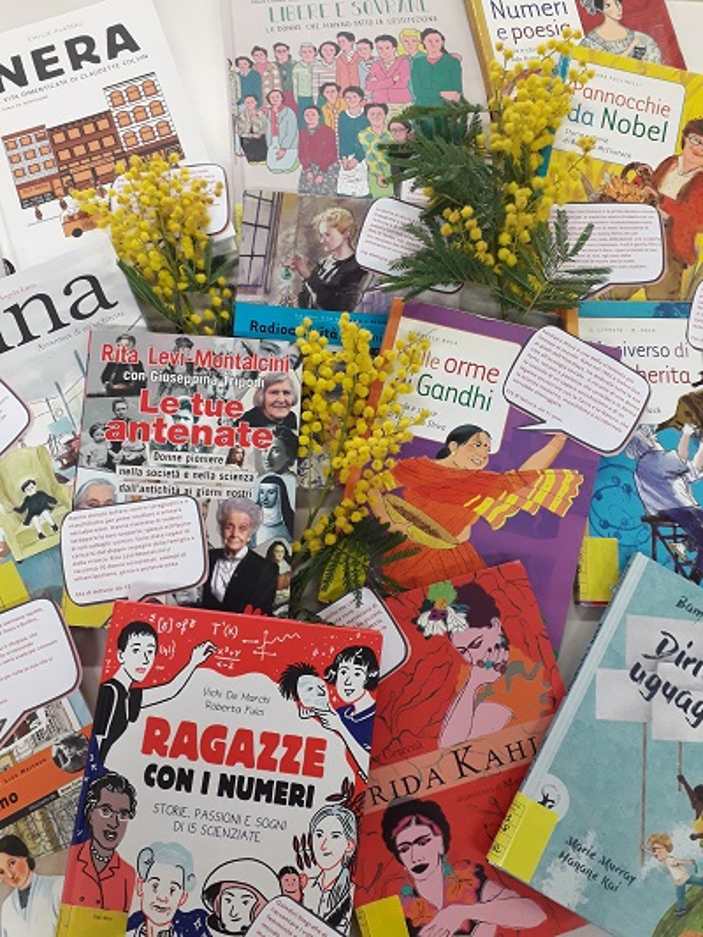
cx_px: 352
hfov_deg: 51.4
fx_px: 731
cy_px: 468
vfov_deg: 65.3
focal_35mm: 27
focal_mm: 3.6
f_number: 1.9
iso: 125
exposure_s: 1/50
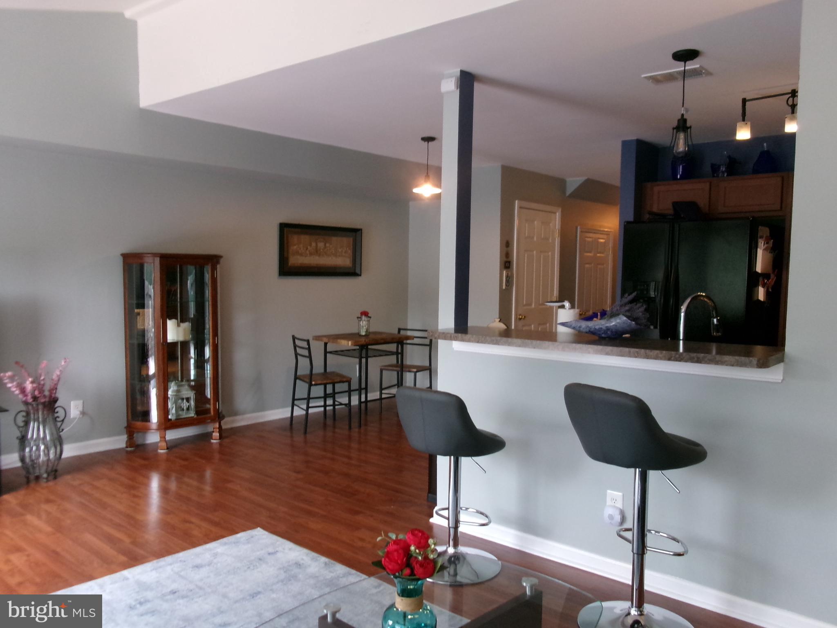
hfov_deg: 63.4
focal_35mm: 28
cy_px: 314
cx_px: 418
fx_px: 677
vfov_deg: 49.7
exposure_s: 1/34
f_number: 3.9
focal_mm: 5.1
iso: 320
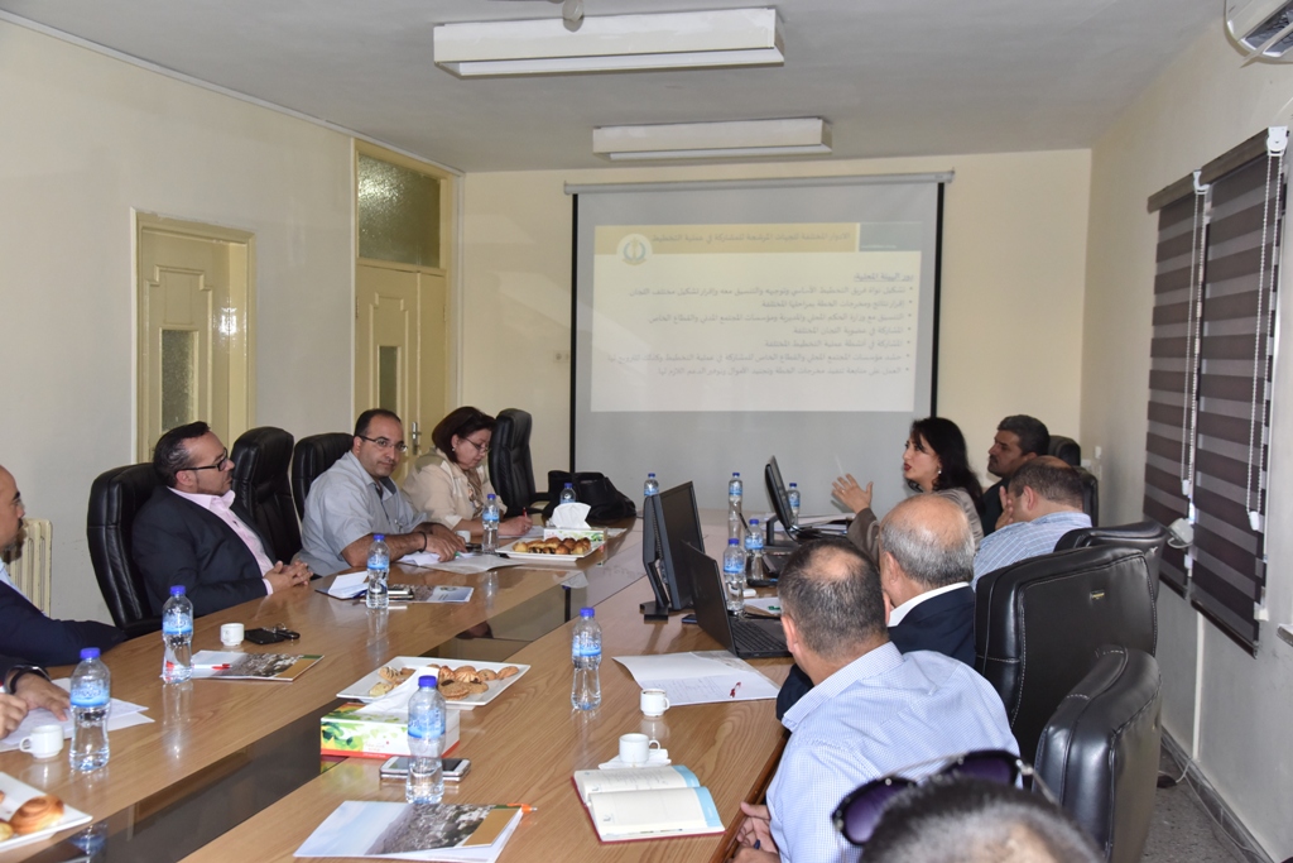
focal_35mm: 35
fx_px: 1257
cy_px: 432
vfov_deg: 37.9
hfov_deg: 54.4
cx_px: 646
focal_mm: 35
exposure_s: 1/200
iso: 1600
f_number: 5.6
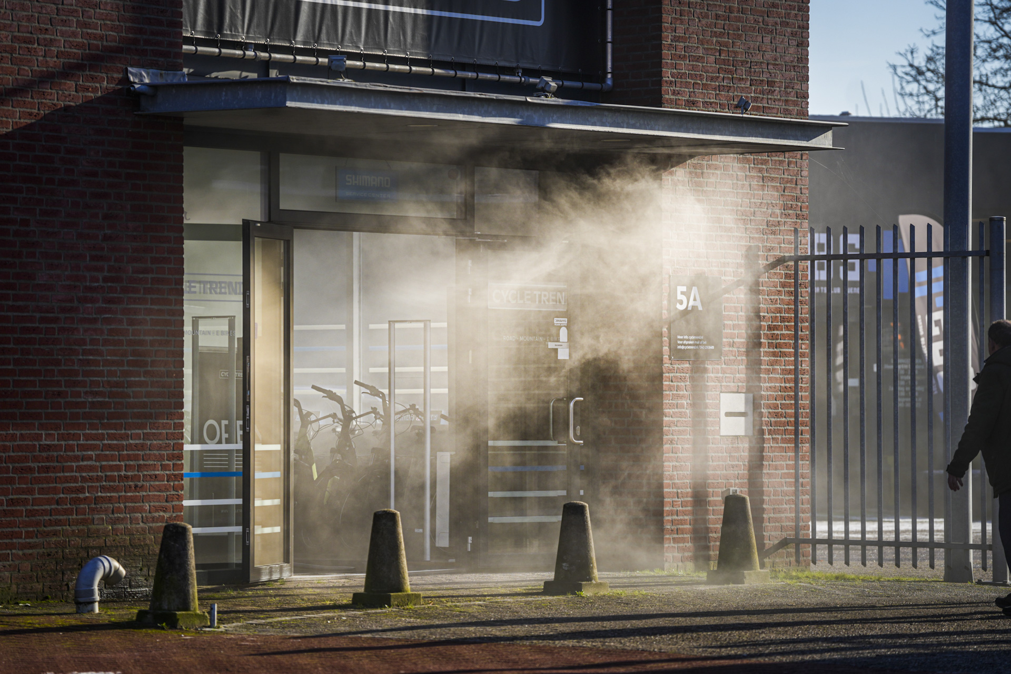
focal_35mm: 139
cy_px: 337
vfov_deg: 9.9
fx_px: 3903
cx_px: 506
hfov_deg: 14.8
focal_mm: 139
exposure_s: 1/2500
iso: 125
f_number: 2.8
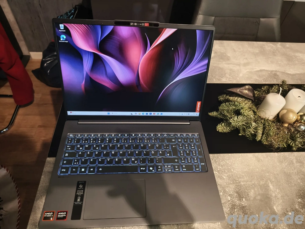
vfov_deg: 58.9
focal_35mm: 23
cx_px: 152
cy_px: 114
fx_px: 203
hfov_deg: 73.9
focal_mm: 6.45
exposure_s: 1/20
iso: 3200
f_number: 1.62
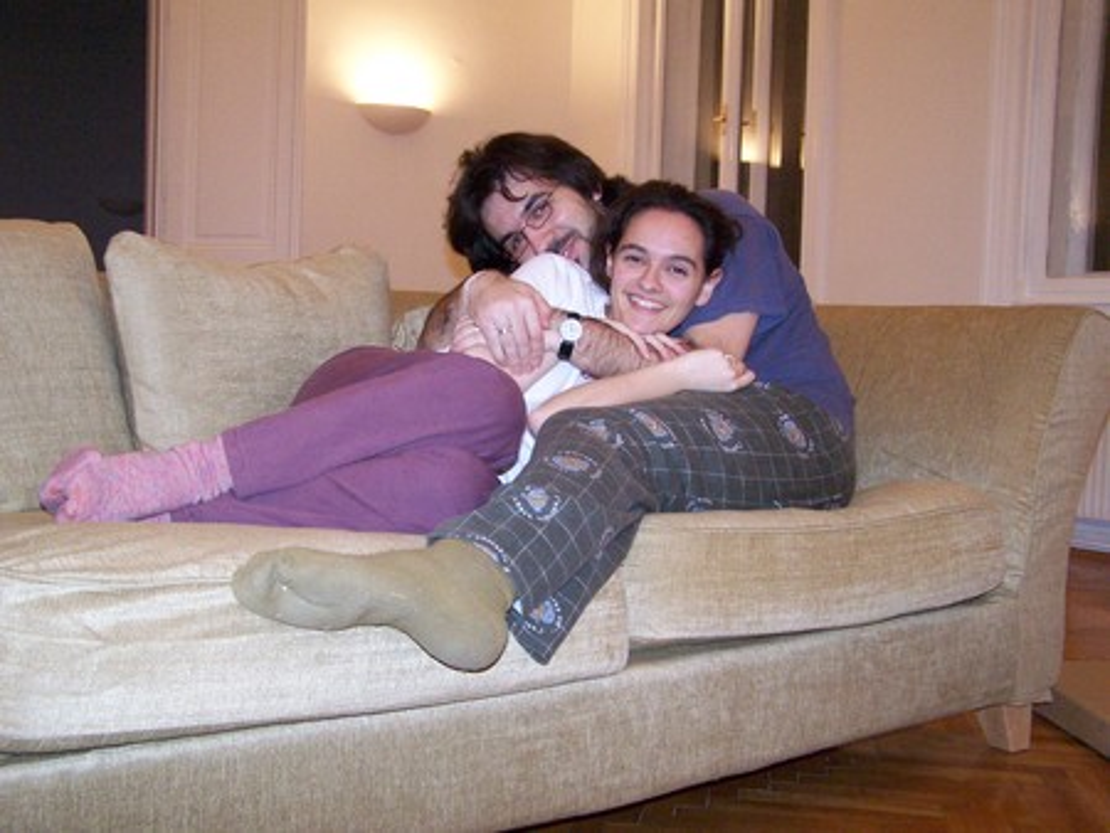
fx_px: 1219
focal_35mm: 38
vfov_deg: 37.8
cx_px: 555
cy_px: 416
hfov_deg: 49.0
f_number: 2.8
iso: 400
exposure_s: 1/60
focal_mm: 6.3
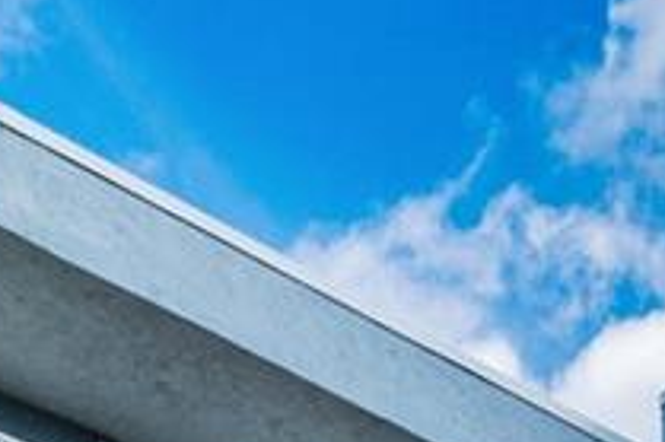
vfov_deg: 8.8
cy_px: 1563
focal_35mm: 107
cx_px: 512
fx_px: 1975
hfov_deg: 19.0
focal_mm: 14
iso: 400
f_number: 11
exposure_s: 1/500
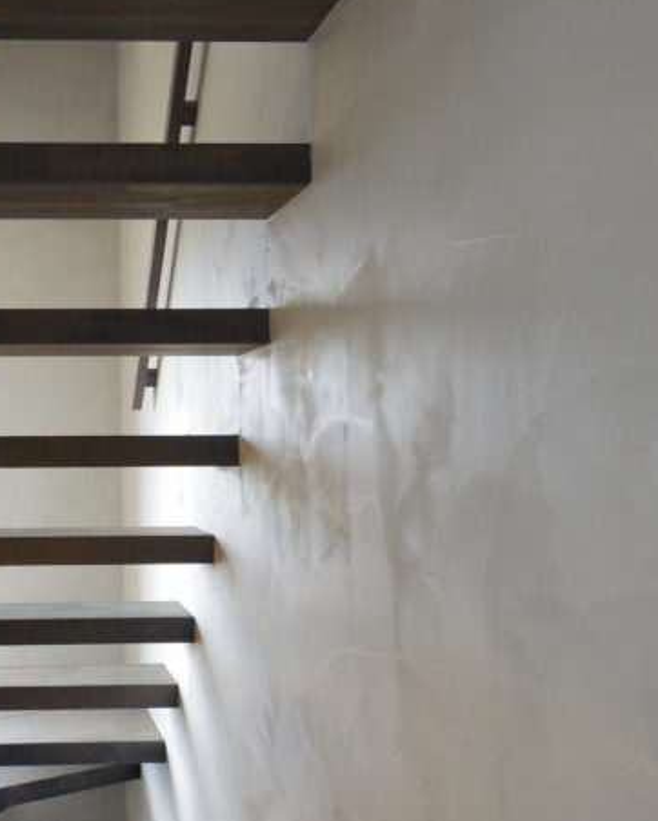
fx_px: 1022
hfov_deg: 33.4
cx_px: 38
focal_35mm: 42
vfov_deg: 43.7
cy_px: 354
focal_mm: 4.2
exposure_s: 1/40
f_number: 3.7
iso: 400
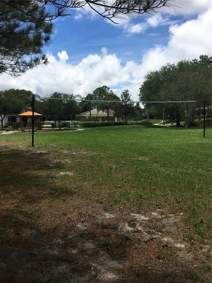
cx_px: 106
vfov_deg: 61.7
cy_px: 142
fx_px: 237
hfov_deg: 48.2
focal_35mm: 29
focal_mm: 4.15
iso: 25
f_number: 2.2
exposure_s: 1/2404
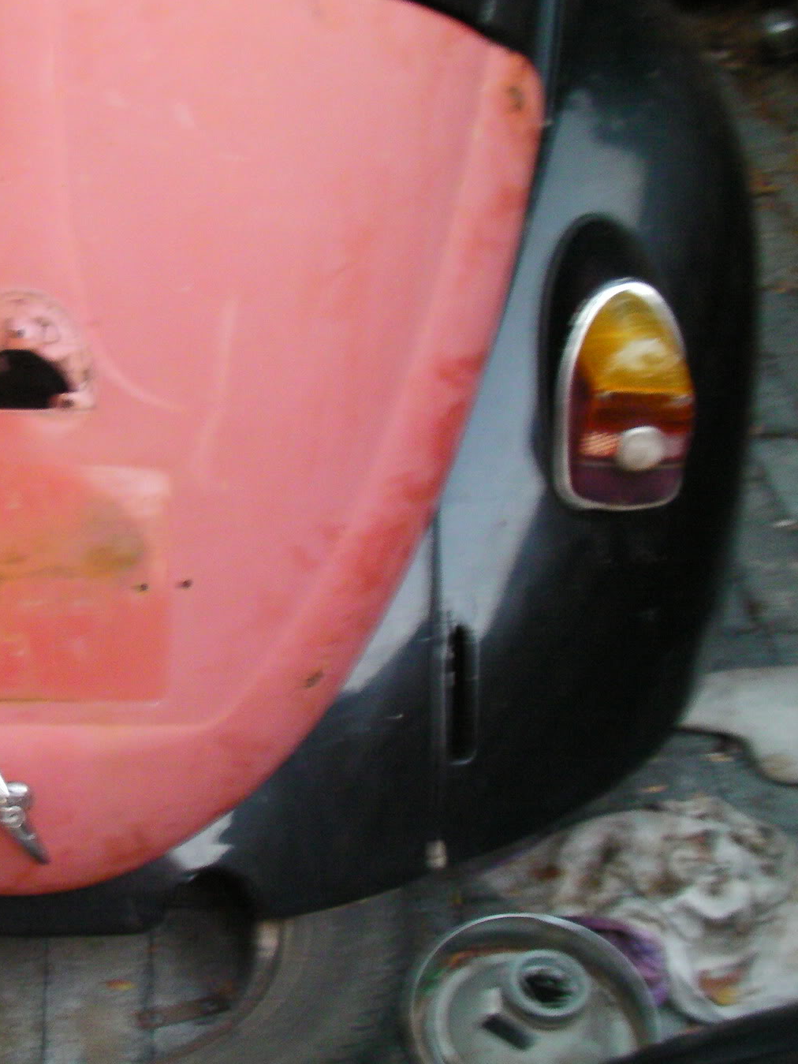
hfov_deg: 22.9
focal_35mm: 61
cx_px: -25
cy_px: 506
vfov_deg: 31.7
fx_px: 1875
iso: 200
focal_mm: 6.3
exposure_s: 1/12
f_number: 3.5
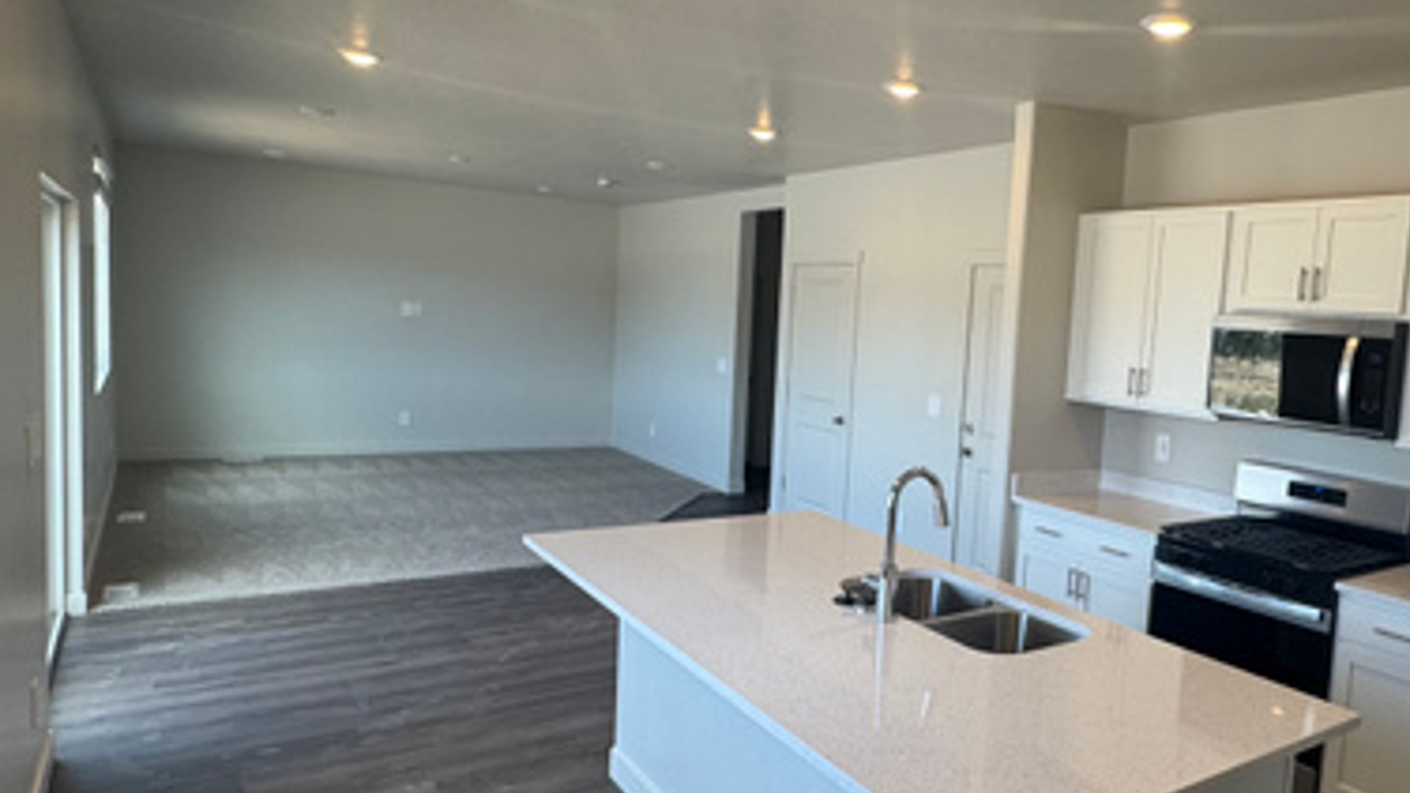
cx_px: 925
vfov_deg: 44.4
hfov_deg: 70.1
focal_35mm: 26
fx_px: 972
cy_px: 406
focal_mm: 2.22
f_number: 2.2
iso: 80
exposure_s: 1/120
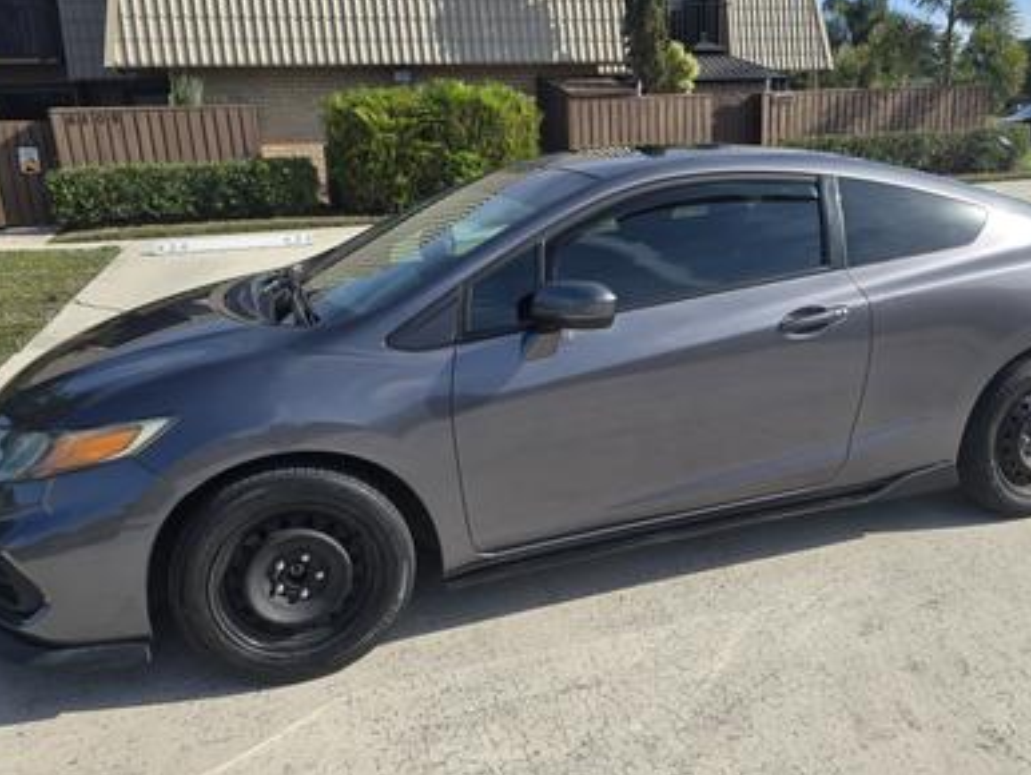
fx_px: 894
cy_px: 366
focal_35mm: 30
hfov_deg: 59.6
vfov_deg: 46.8
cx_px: 601
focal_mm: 6.3
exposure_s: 1/612
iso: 12
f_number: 1.7
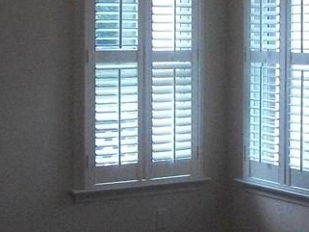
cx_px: 203
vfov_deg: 14.4
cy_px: 38
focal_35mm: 102
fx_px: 911
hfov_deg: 19.2
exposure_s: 1/250
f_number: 2.9
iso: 640
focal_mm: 5.7
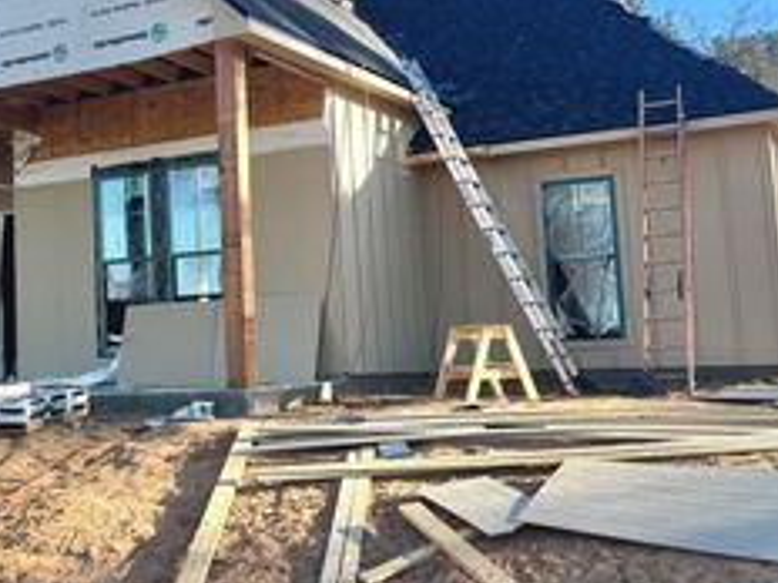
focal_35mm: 56
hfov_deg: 33.0
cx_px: 114
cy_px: 196
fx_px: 1259
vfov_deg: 26.0
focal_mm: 5.96
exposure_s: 1/1139
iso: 50
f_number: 1.6
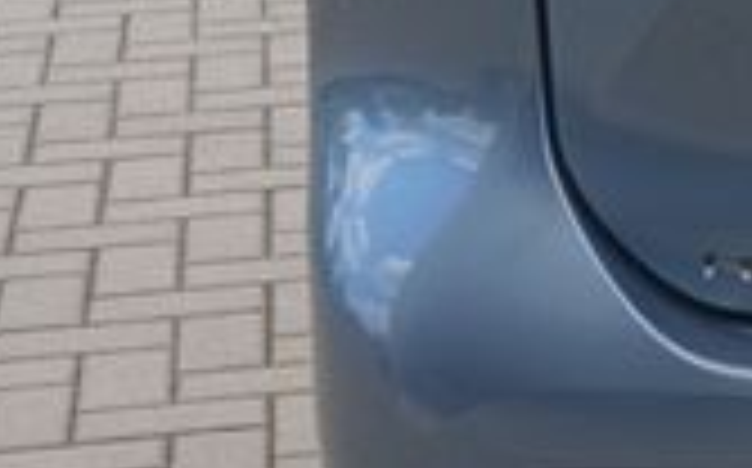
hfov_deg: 10.5
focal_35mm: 176
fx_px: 3603
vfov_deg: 7.3
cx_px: 1702
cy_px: -171
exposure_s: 1/176
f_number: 1.8
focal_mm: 4
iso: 20
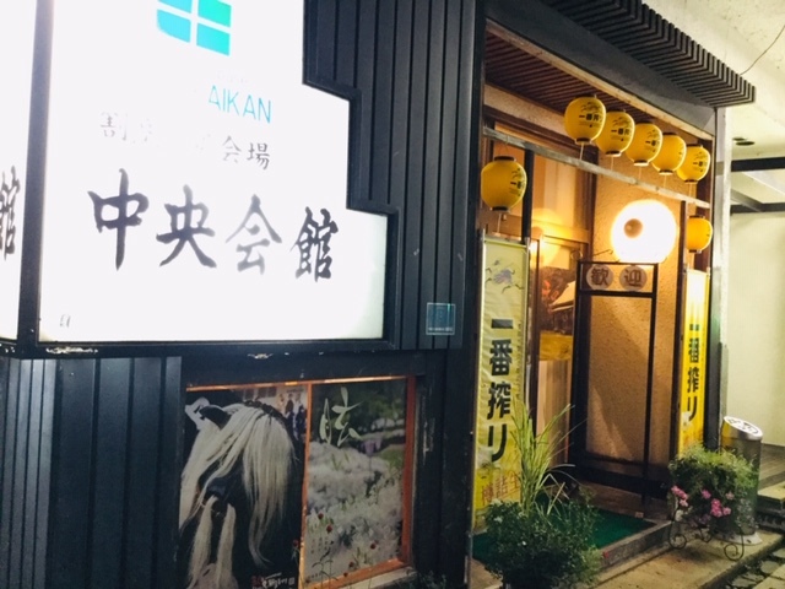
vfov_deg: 45.4
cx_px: 392
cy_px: 294
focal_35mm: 31
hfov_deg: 58.4
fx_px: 703
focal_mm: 3.3
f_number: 2.4
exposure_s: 1/17
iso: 400
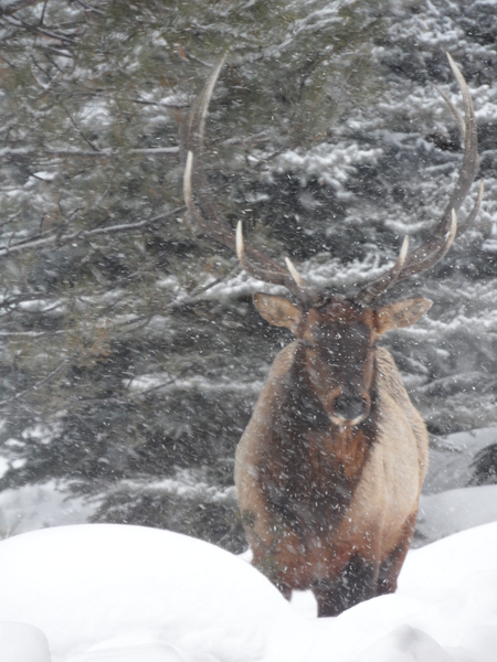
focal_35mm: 330
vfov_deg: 6.0
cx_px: 248
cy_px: 331
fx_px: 6317
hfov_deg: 4.5
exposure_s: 1/125
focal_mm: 53.3
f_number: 5.6
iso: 100
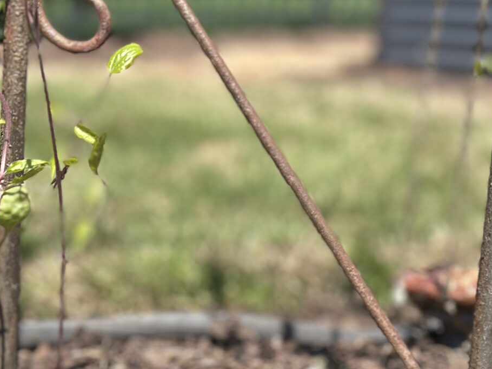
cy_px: 222
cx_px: 31
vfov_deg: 13.7
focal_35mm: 108
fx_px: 1535
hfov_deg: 17.9
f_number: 1.78
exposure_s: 1/3876
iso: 100
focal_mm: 6.86
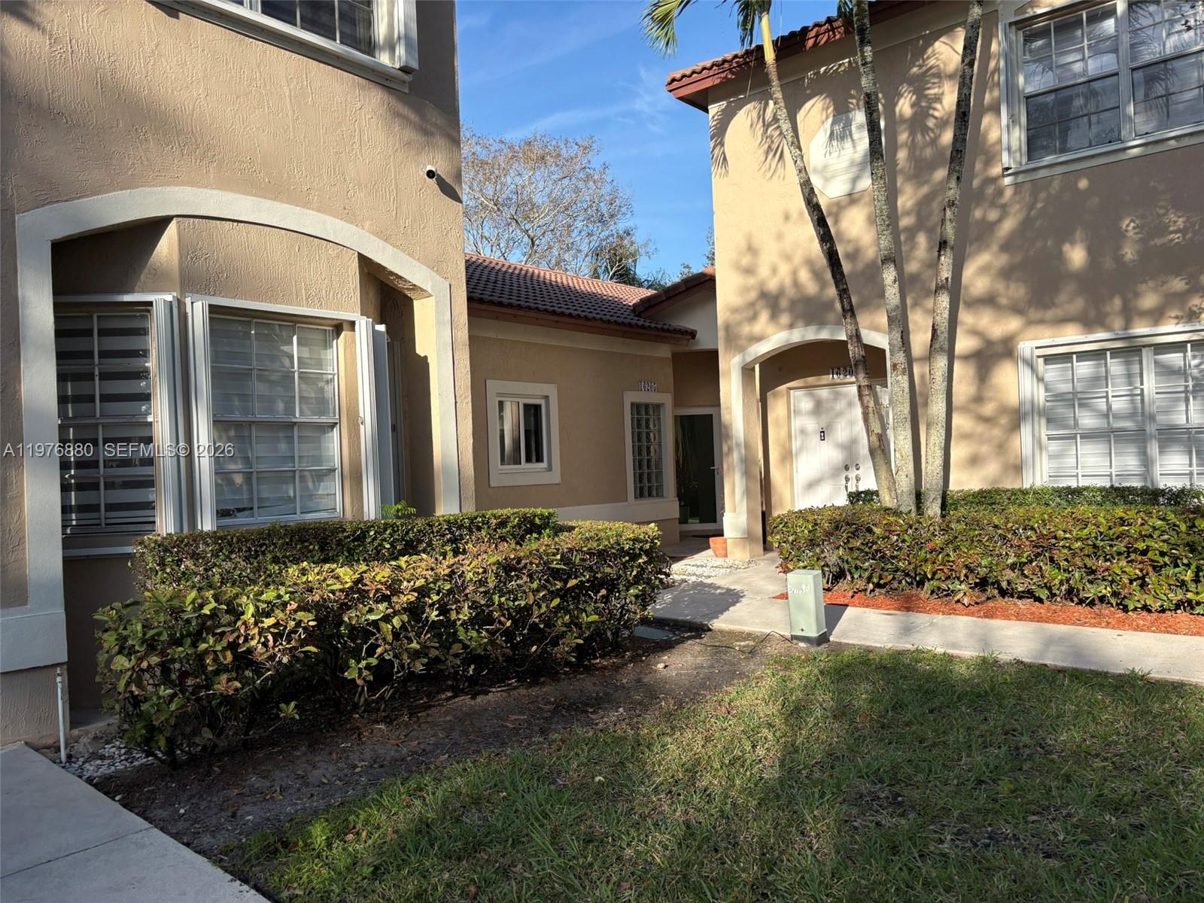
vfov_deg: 53.1
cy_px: 452
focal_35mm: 26
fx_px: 904
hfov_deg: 67.3
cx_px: 602
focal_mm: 5.96
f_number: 1.6
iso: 50
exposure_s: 1/1751
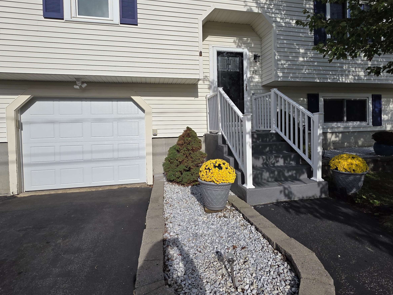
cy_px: 130
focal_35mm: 17
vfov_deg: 74.4
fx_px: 193
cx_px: 194
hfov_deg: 91.0
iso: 40
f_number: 1.9
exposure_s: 1/3203
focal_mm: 2.2
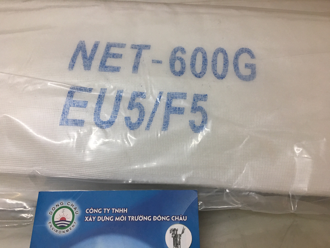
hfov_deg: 61.7
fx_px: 276
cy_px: 124
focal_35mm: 29
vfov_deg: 48.2
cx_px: 165
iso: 100
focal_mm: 4.15
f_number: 2.2
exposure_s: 1/17
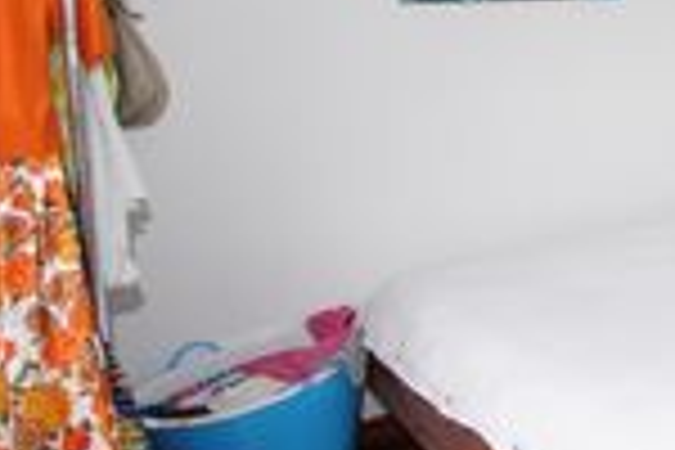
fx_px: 881
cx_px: 891
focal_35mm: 47
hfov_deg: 31.5
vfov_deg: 27.5
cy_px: 38
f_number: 4
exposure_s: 1/60
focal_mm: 10
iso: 200
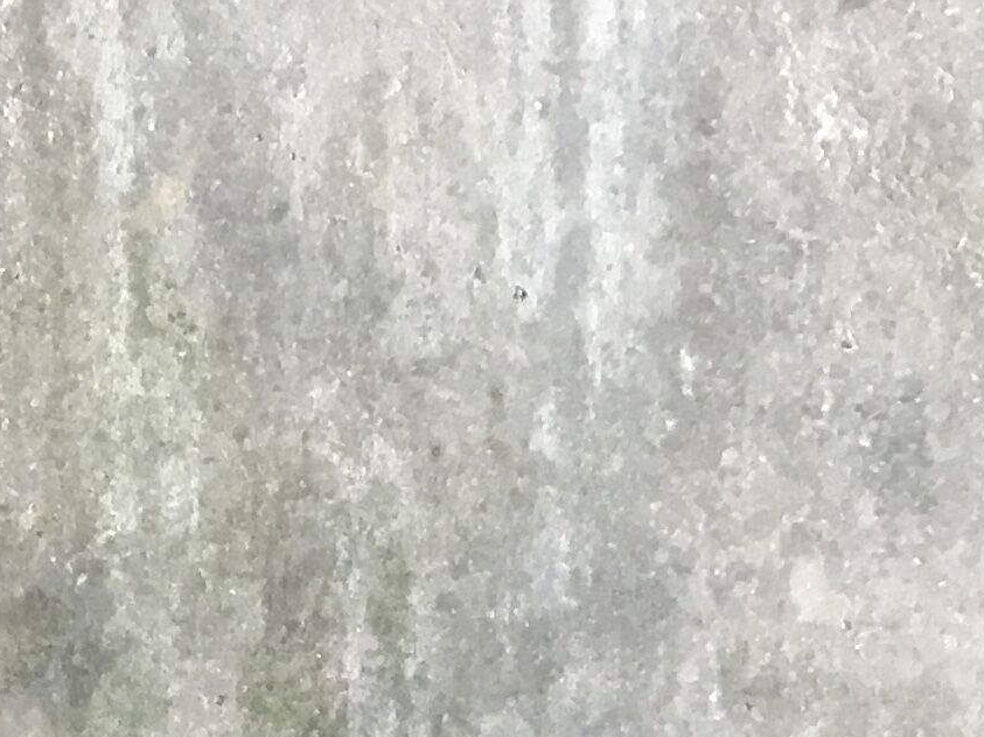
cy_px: 1370
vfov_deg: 11.4
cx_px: -667
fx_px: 3411
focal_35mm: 120
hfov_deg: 14.8
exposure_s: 1/33
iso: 25
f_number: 2.4
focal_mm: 3.3
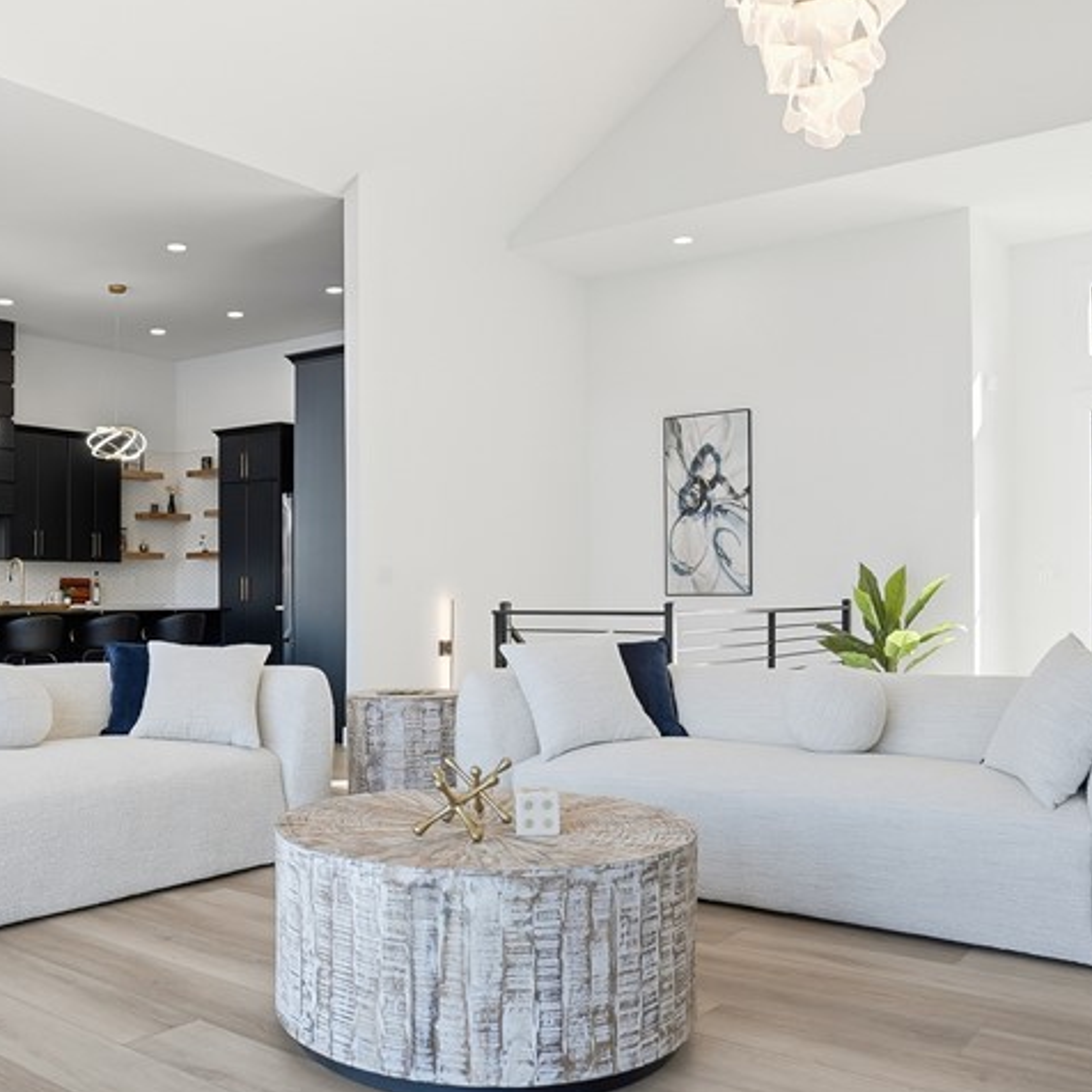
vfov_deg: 52.3
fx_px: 1106
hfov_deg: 51.4
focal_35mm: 31
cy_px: 632
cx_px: 353
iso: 160
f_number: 3.2
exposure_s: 1/3200
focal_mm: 16
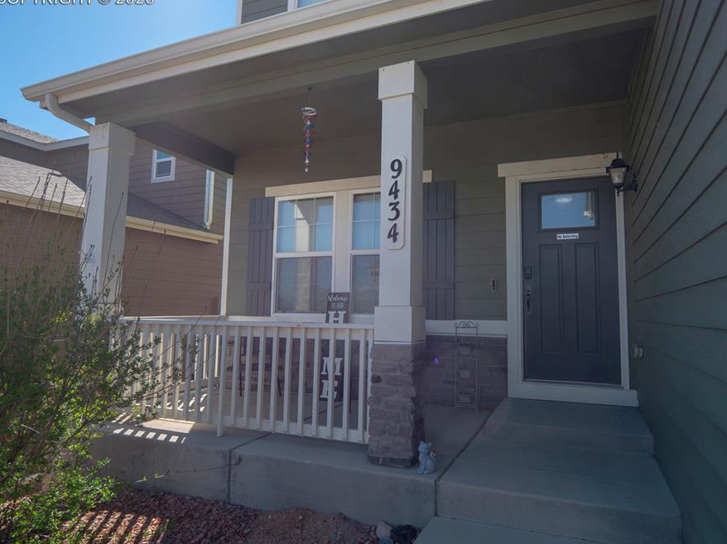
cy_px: 276
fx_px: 441
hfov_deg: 78.6
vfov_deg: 63.4
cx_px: 416
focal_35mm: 21
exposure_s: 1/640
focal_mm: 9
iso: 100
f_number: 4
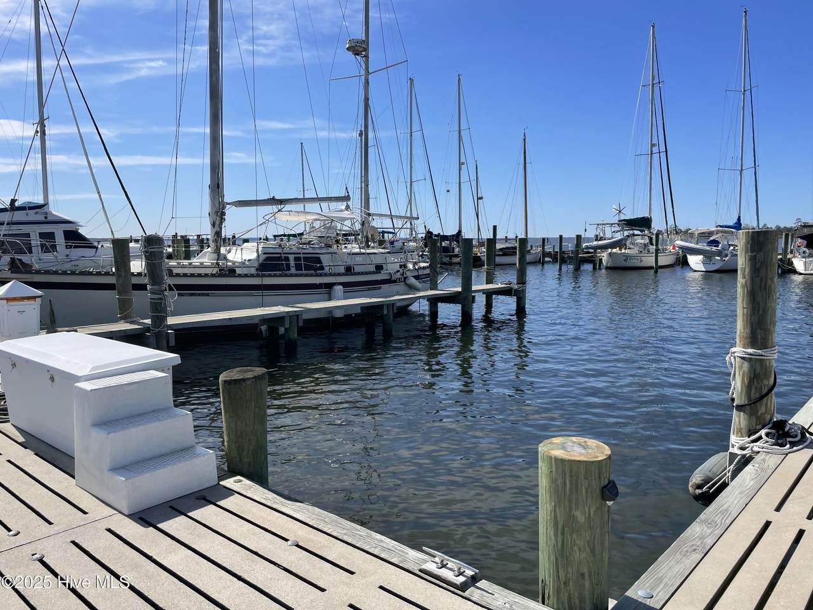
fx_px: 611
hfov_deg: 67.3
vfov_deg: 53.1
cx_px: 406
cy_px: 305
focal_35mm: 26
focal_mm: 4.2
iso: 32
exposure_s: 1/4651
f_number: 1.6
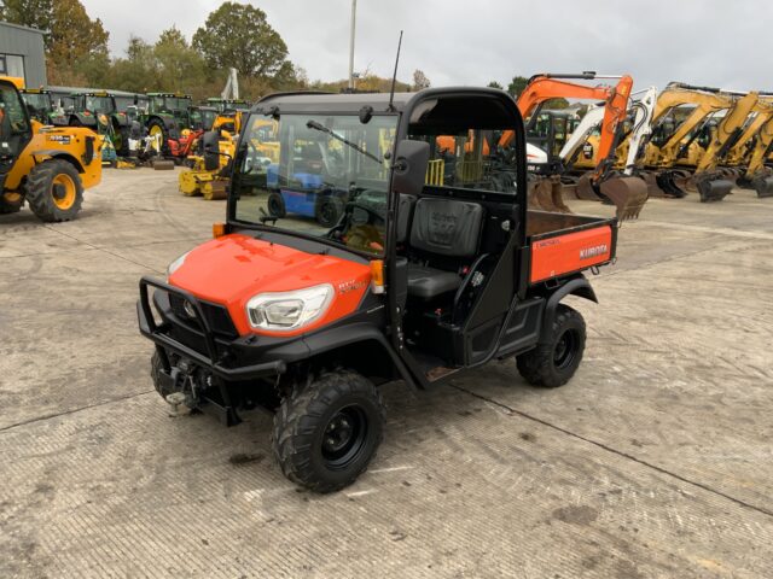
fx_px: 648
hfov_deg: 61.7
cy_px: 290
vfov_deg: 48.2
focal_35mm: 29
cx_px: 386
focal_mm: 3
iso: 32
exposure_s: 1/122
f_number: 1.8
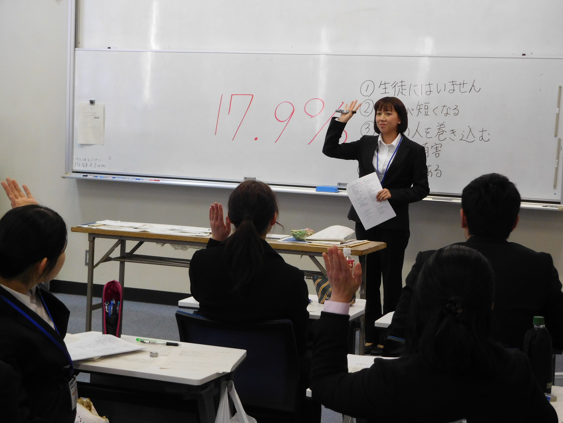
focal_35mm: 71
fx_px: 1155
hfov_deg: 27.4
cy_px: 211
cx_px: 279
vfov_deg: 20.7
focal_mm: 12.5
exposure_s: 1/30
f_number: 4.5
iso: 320
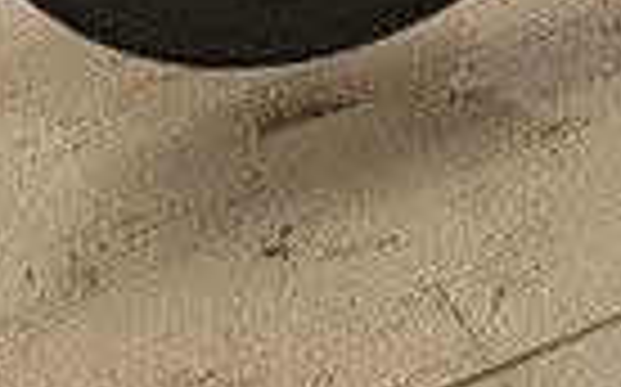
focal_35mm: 138
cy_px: -1220
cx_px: 920
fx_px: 2334
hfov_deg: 14.2
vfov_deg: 7.0
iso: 200
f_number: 1.8
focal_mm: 5
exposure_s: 1/120
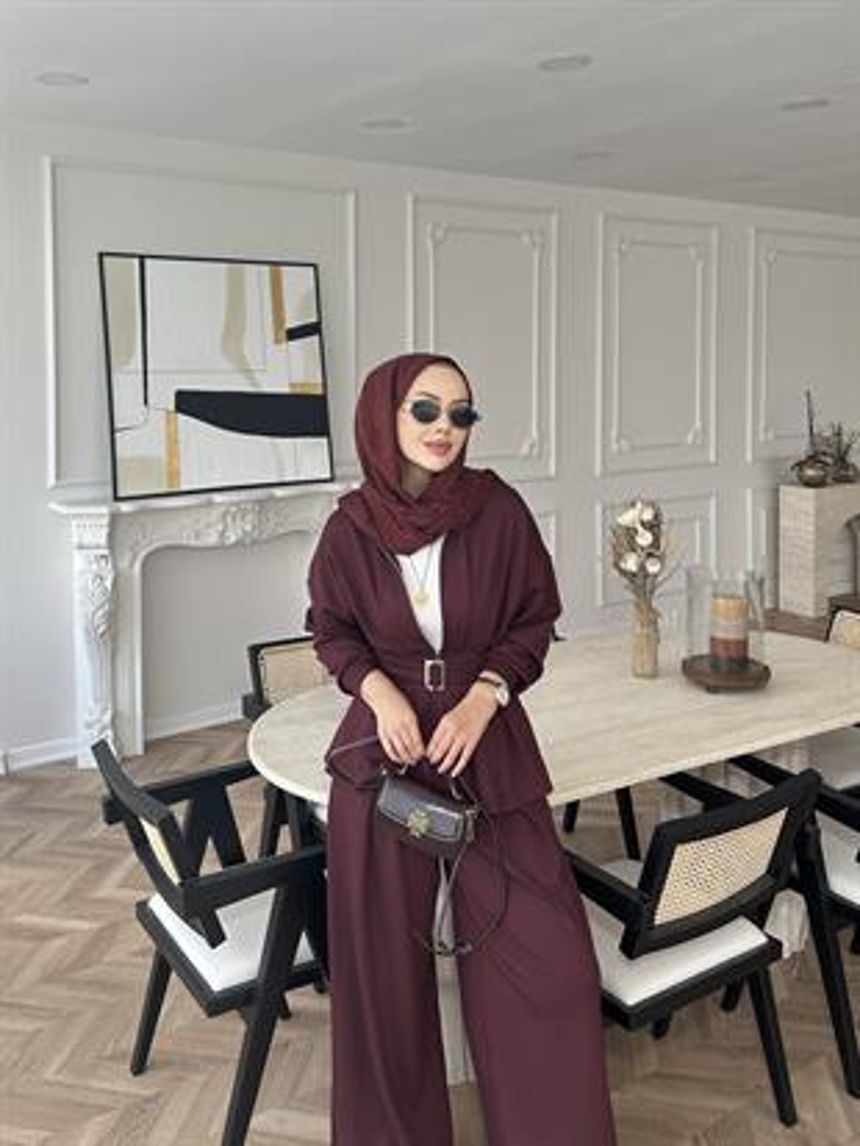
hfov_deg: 56.8
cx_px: 430
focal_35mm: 24
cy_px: 573
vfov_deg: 71.6
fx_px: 795
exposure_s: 1/121
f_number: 1.78
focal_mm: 6.86
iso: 100
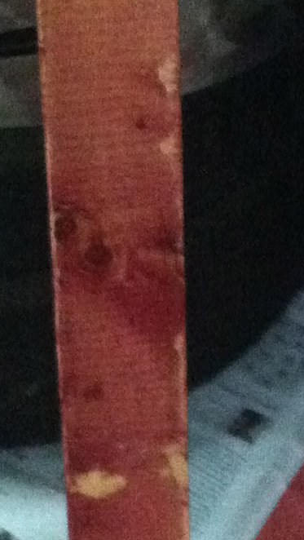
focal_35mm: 149
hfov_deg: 8.2
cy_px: 137
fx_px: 2133
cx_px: 117
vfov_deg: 14.4
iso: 1000
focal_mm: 3.85
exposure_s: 1/15
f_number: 2.8
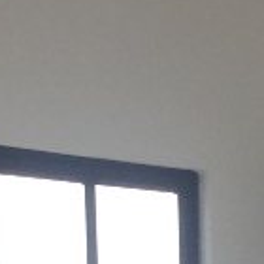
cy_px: 517
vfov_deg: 8.3
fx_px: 1726
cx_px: 492
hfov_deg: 8.4
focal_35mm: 200
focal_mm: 3.3
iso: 25
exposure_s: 1/60
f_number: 2.4
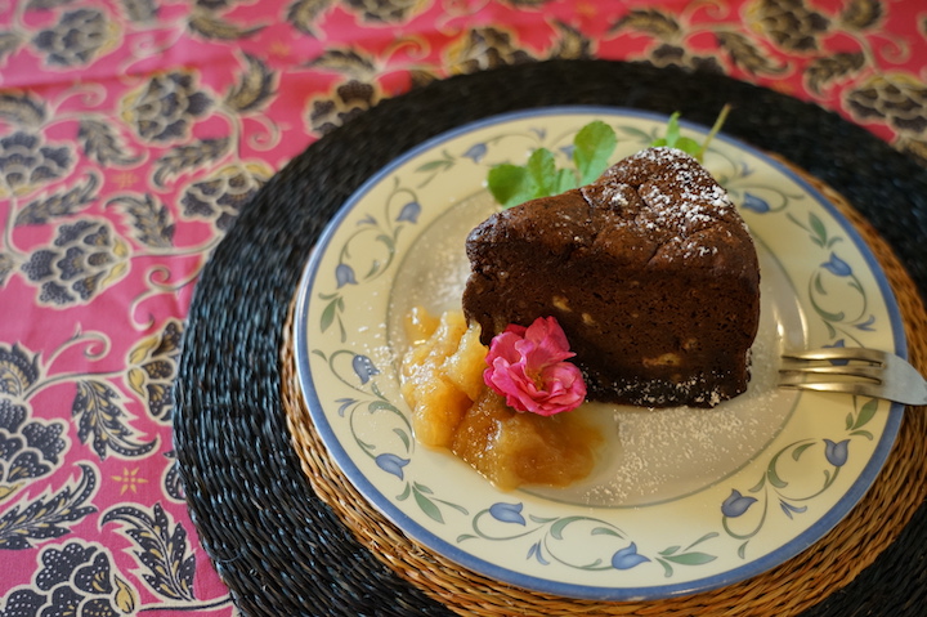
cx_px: 464
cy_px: 308
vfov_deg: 33.4
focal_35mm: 40
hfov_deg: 48.5
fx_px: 1029
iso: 1600
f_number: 4
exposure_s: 1/60
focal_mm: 40
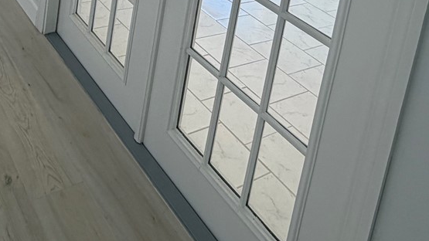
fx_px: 500
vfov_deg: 21.6
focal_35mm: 44
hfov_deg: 46.0
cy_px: -141
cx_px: 164
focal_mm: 2.22
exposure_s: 1/120
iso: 64
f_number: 2.2
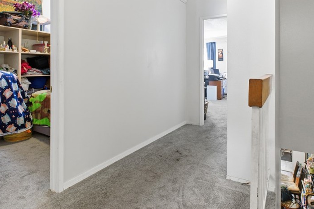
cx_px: 156
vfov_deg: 56.3
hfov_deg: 78.6
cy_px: 74
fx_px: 192
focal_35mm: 22
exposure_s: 1/6
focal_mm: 10
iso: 800
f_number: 9
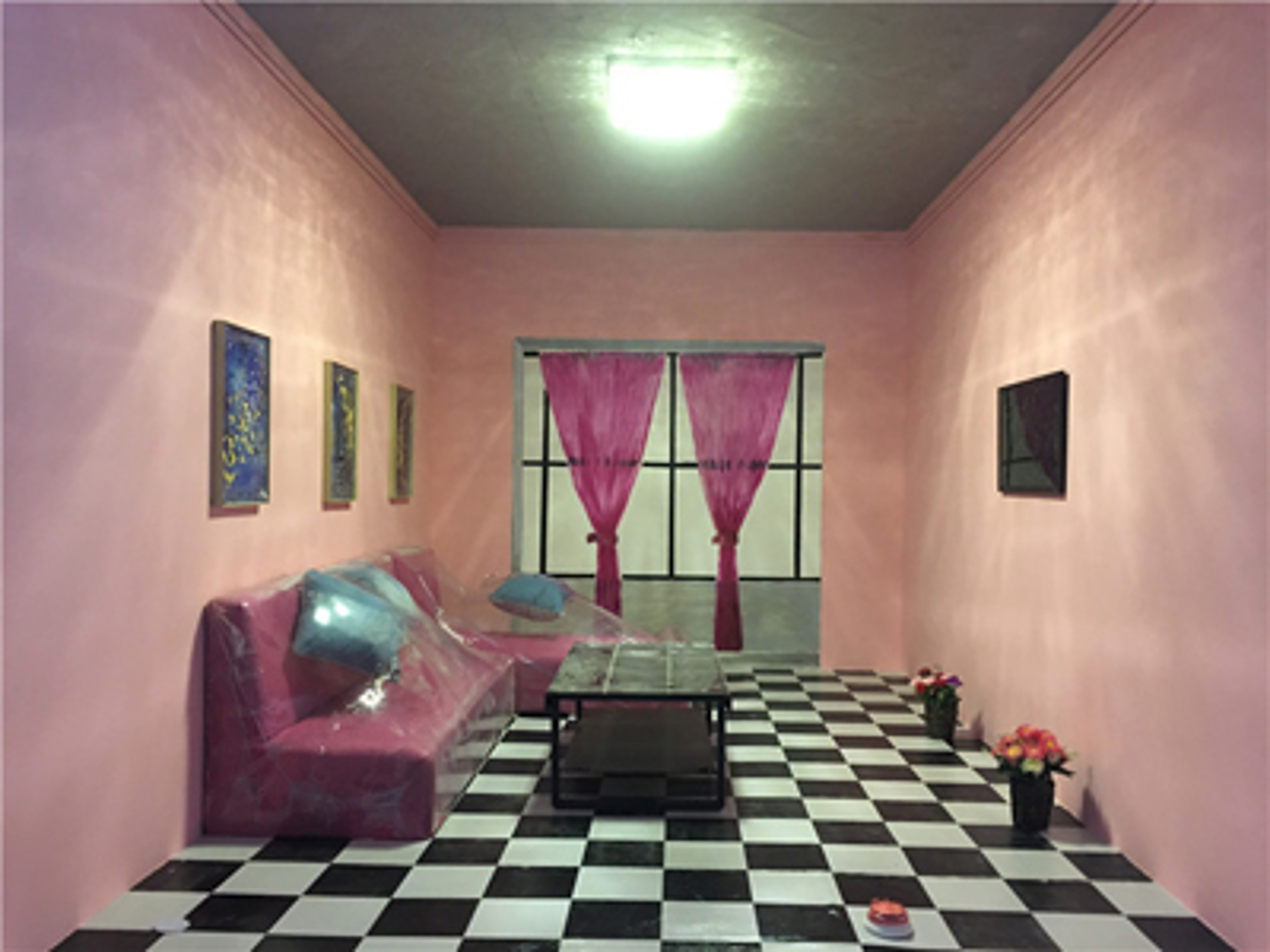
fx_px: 1064
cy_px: 476
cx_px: 635
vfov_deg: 48.2
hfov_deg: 61.7
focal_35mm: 29
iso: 100
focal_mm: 4.15
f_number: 2.2
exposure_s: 1/10
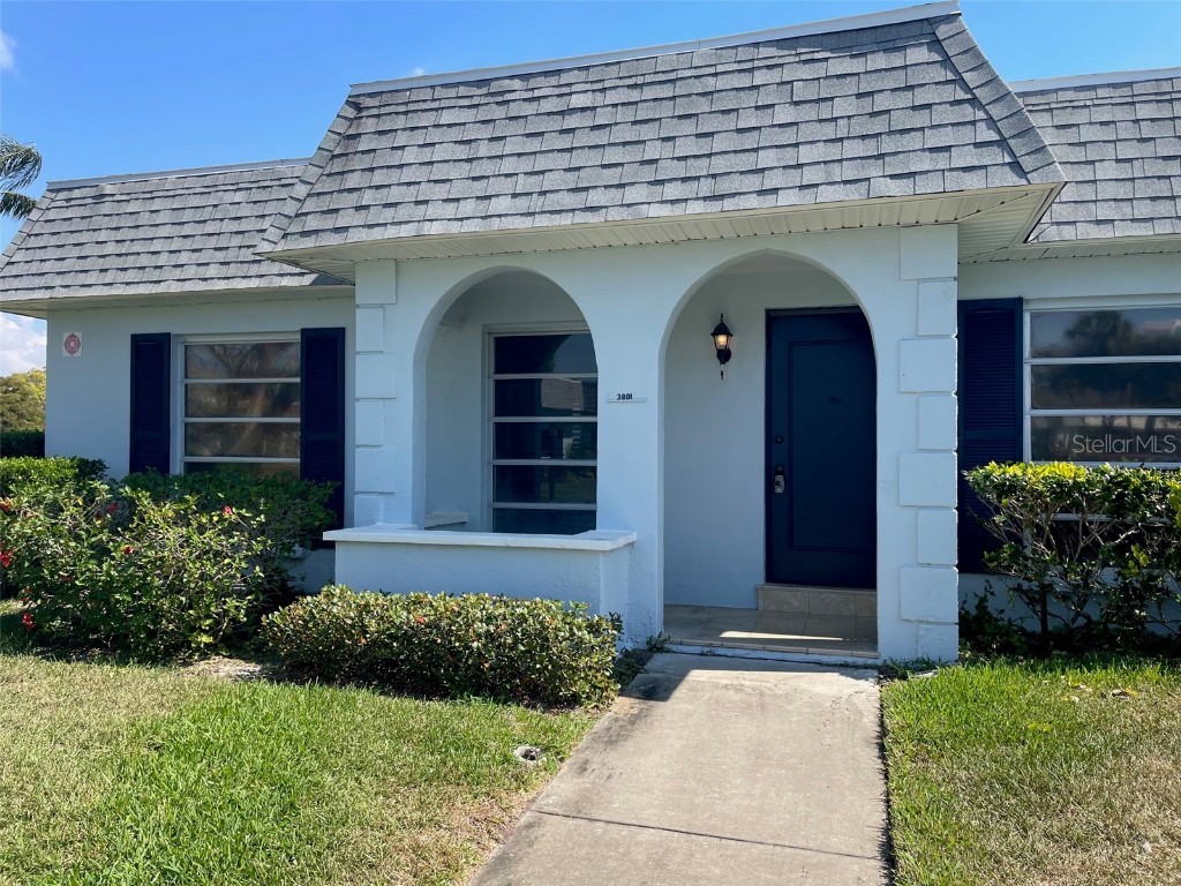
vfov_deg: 53.1
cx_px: 590
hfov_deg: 67.3
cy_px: 443
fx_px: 887
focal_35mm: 26
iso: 32
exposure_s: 1/2020
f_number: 1.6
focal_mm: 4.2
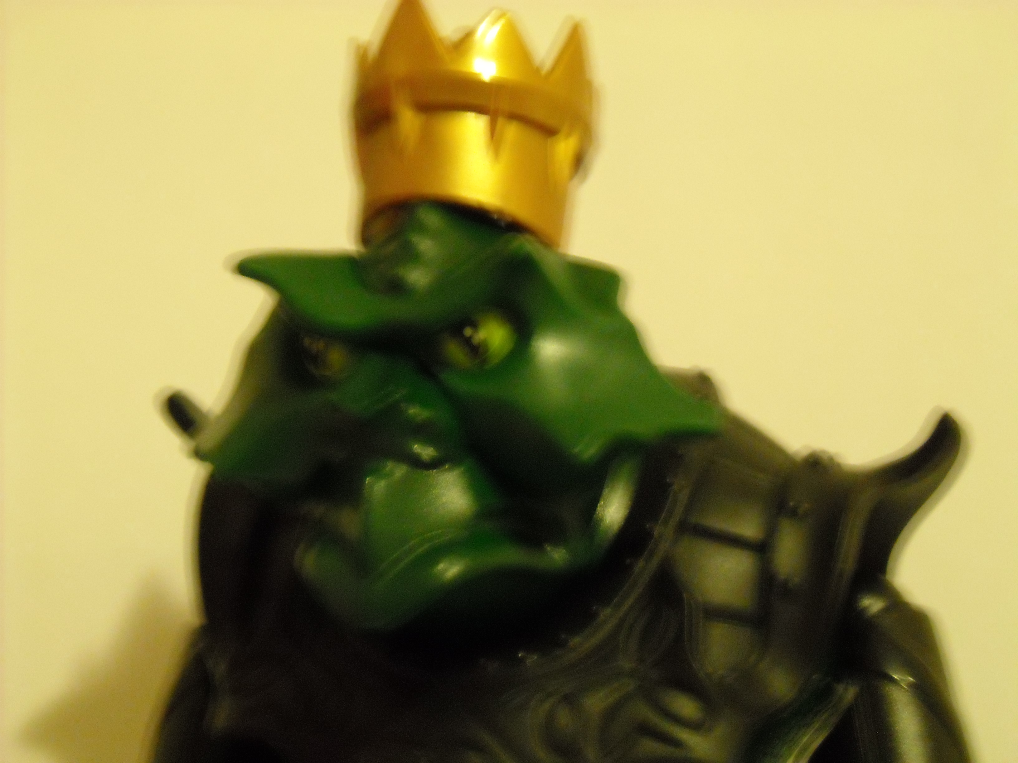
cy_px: 382
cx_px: 509
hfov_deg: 20.9
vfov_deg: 15.7
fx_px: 2764
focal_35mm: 94
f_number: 4.4
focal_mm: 15.32
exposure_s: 1/4
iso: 800
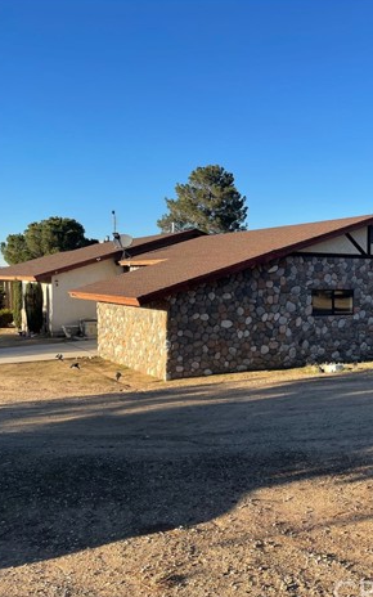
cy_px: 302
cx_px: 352
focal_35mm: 38
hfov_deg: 31.6
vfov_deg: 51.5
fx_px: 618
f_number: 1.6
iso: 32
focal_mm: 4.2
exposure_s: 1/1916
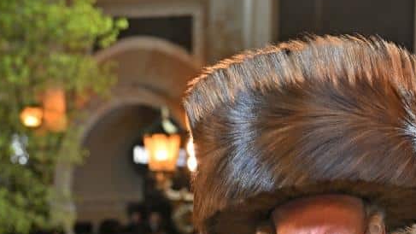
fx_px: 1313
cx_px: 371
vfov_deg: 10.0
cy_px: 278
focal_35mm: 119
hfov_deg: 17.7
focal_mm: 54
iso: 800
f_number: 4
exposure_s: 1/320
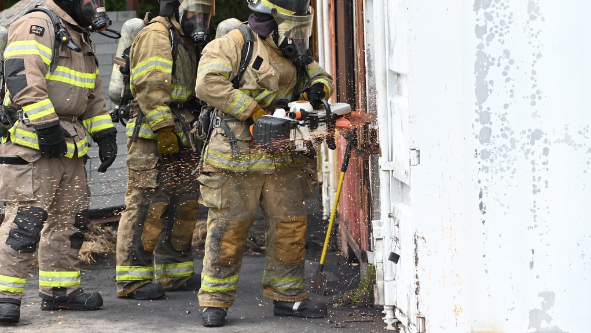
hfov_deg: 14.6
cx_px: 296
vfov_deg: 8.2
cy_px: 142
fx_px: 2303
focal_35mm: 147
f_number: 5
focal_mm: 140
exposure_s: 1/1000
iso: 1000
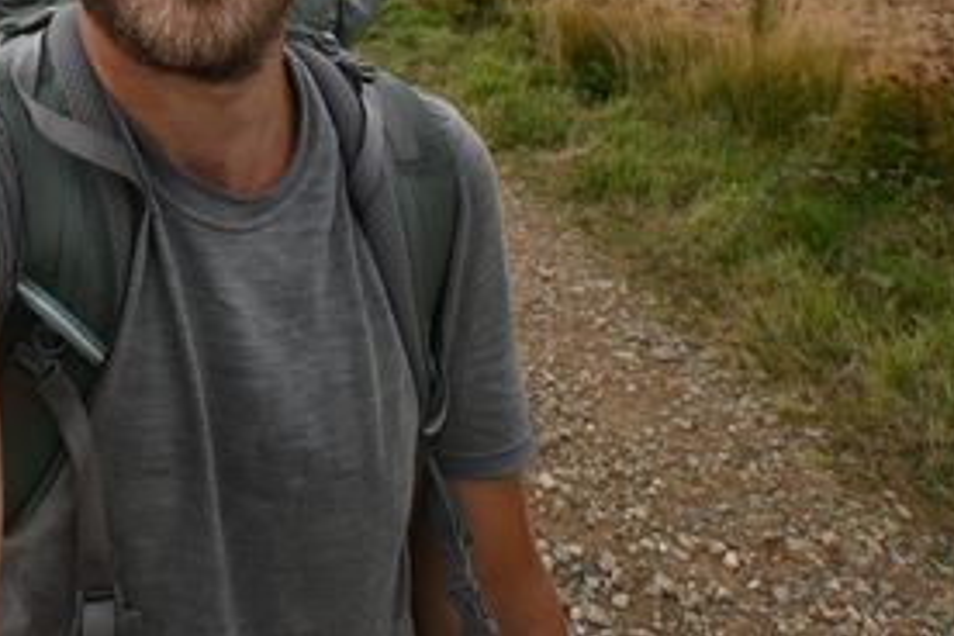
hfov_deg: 46.3
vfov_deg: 30.1
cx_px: 76
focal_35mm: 37
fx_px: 980
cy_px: -145
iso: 280
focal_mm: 10
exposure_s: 1/60
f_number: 4.5
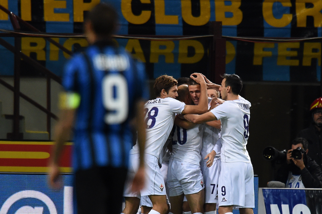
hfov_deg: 3.8
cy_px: 107
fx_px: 4918
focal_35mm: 550
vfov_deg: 2.5
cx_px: 161
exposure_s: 1/1000
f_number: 4
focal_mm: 550
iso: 3200
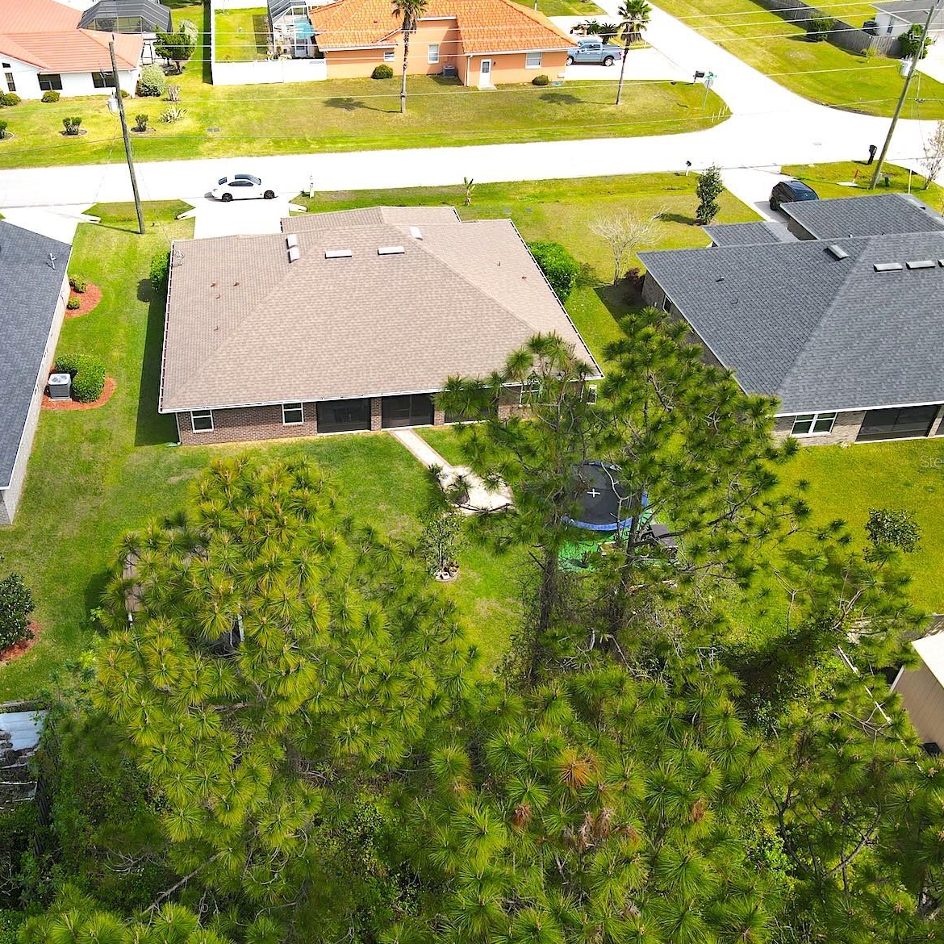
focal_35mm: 29
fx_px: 895
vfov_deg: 55.6
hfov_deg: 55.0
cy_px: 461
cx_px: 351
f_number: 2.8
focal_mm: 4.5
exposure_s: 1/500
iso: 100
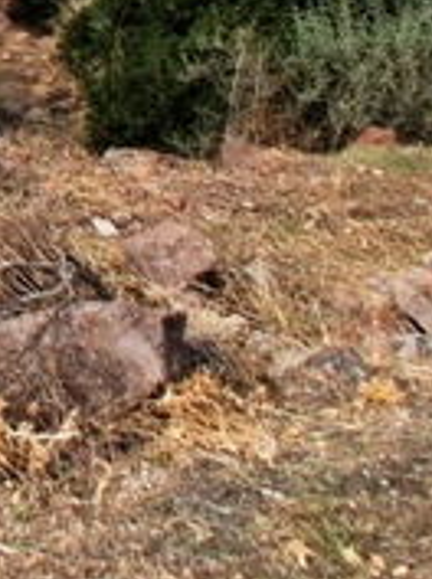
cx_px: -373
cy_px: -59
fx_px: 1286
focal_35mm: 77
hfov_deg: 15.9
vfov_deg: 23.8
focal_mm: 1.4
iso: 50
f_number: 2.2
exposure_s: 1/932
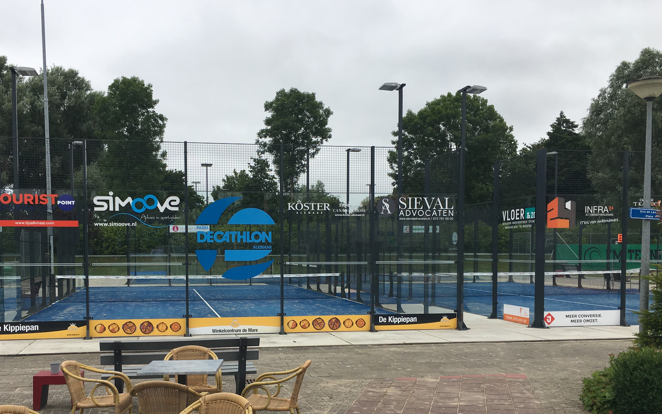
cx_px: 282
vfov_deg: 33.1
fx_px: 686
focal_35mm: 38
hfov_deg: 51.4
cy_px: 295
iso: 25
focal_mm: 4.15
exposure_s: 1/1789
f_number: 2.2
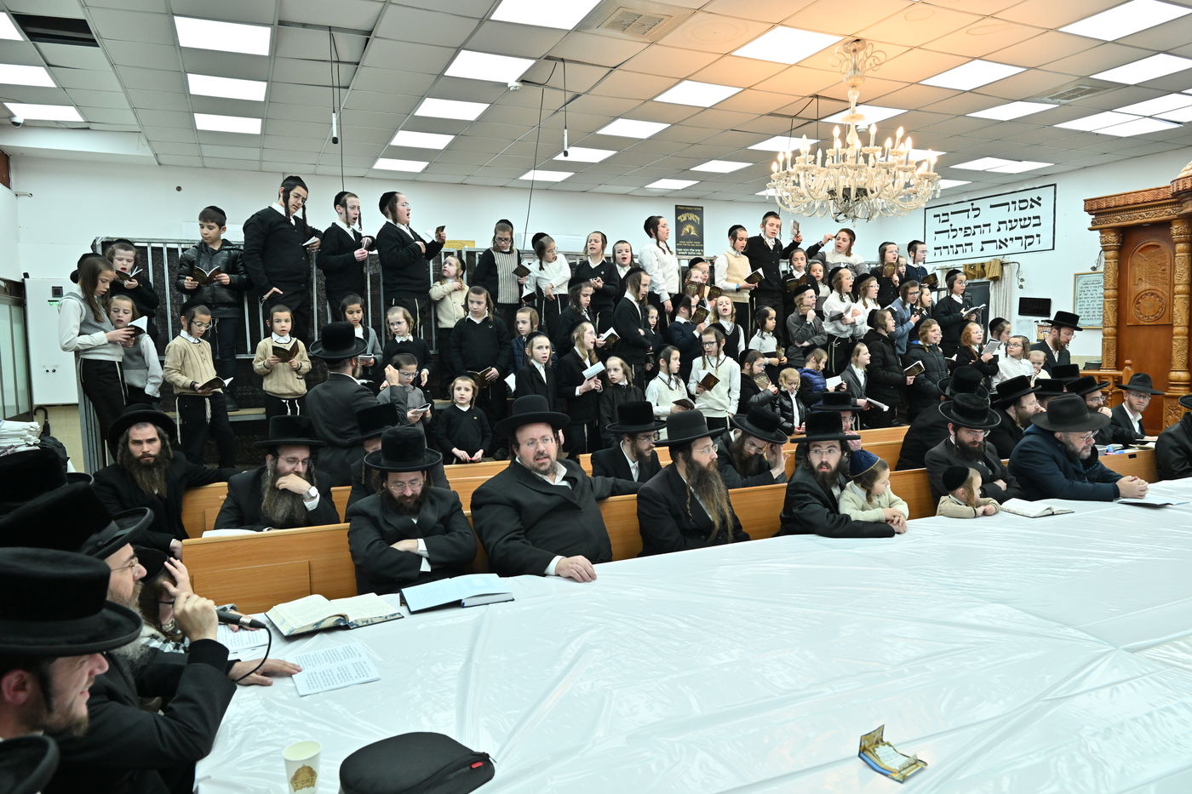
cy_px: 397
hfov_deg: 73.8
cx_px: 596
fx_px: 795
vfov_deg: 53.1
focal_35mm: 24
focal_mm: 24
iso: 1250
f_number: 5.6
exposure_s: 1/250
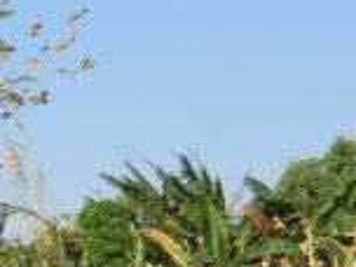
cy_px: 630
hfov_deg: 9.8
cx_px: -656
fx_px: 1666
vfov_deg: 8.4
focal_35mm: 162
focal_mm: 4.3
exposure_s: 1/1000
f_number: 3.2
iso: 80
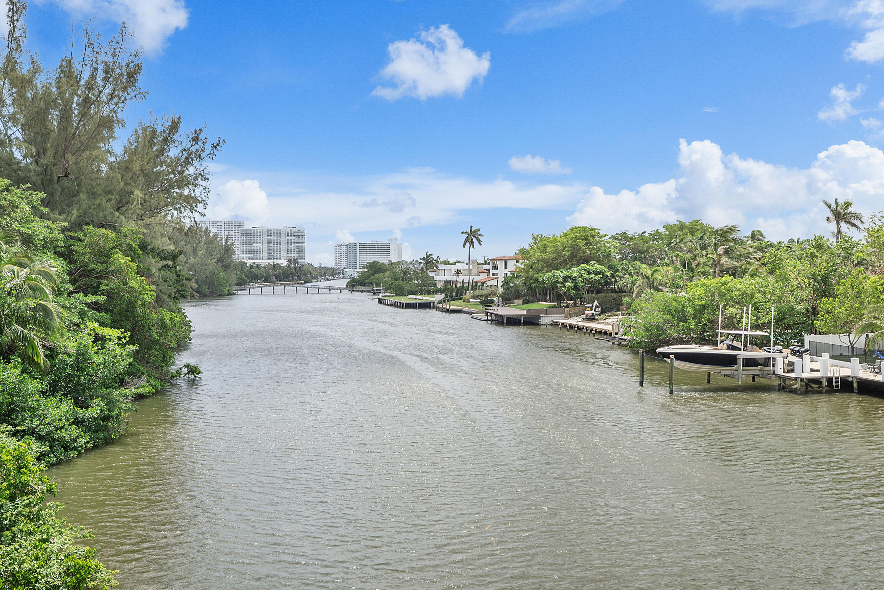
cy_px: 295
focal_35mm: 30
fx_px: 737
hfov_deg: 61.9
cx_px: 442
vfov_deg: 43.6
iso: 200
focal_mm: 20
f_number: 9
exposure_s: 1/500
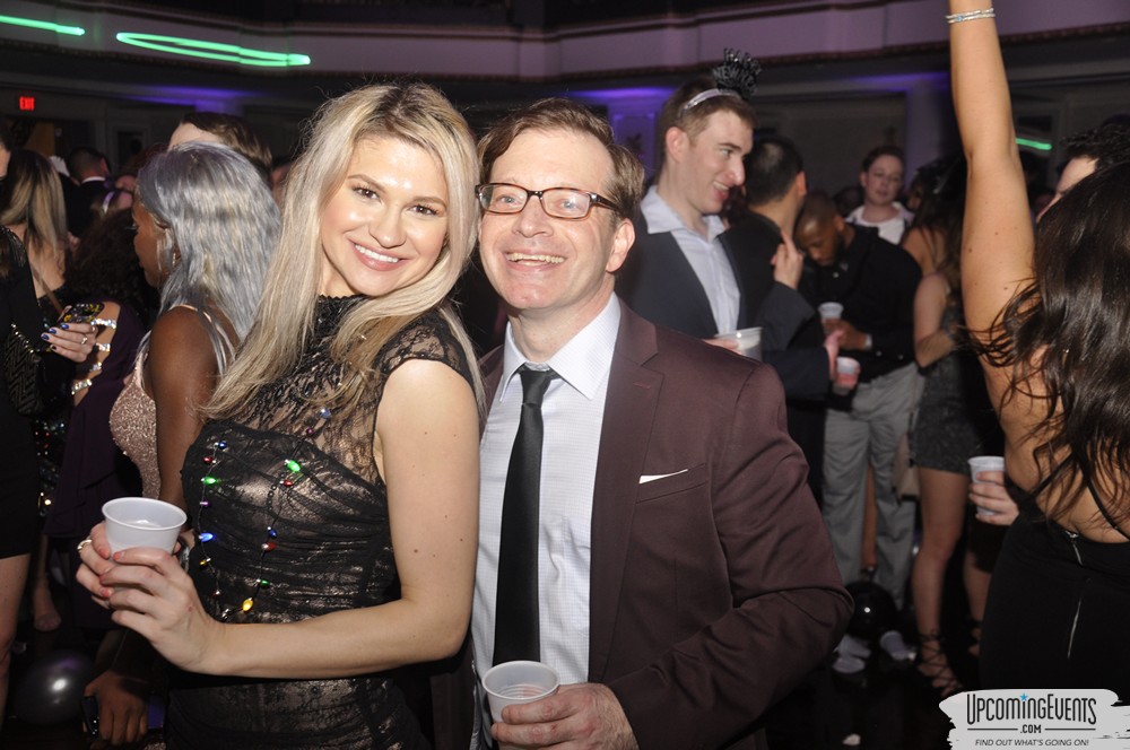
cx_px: 565
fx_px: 1317
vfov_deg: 31.8
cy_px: 375
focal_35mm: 42
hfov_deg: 46.5
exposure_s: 1/60
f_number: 5
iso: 400
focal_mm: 28
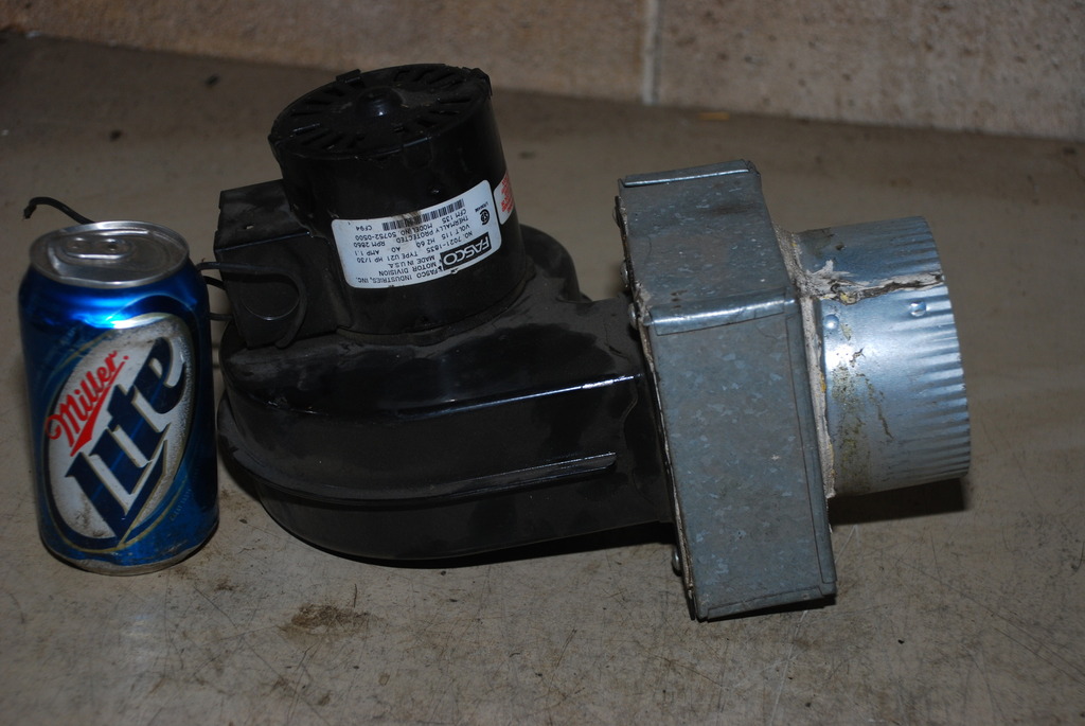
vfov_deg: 18.2
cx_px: 542
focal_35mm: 75
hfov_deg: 27.0
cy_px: 363
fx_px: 2263
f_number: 5
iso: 200
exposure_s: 1/60
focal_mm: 50
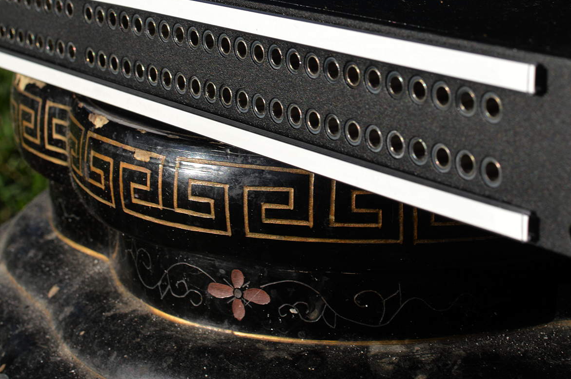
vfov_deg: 16.8
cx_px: 275
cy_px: 90
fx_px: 1279
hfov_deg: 25.2
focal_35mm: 81
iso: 100
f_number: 8
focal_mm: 35
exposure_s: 1/125
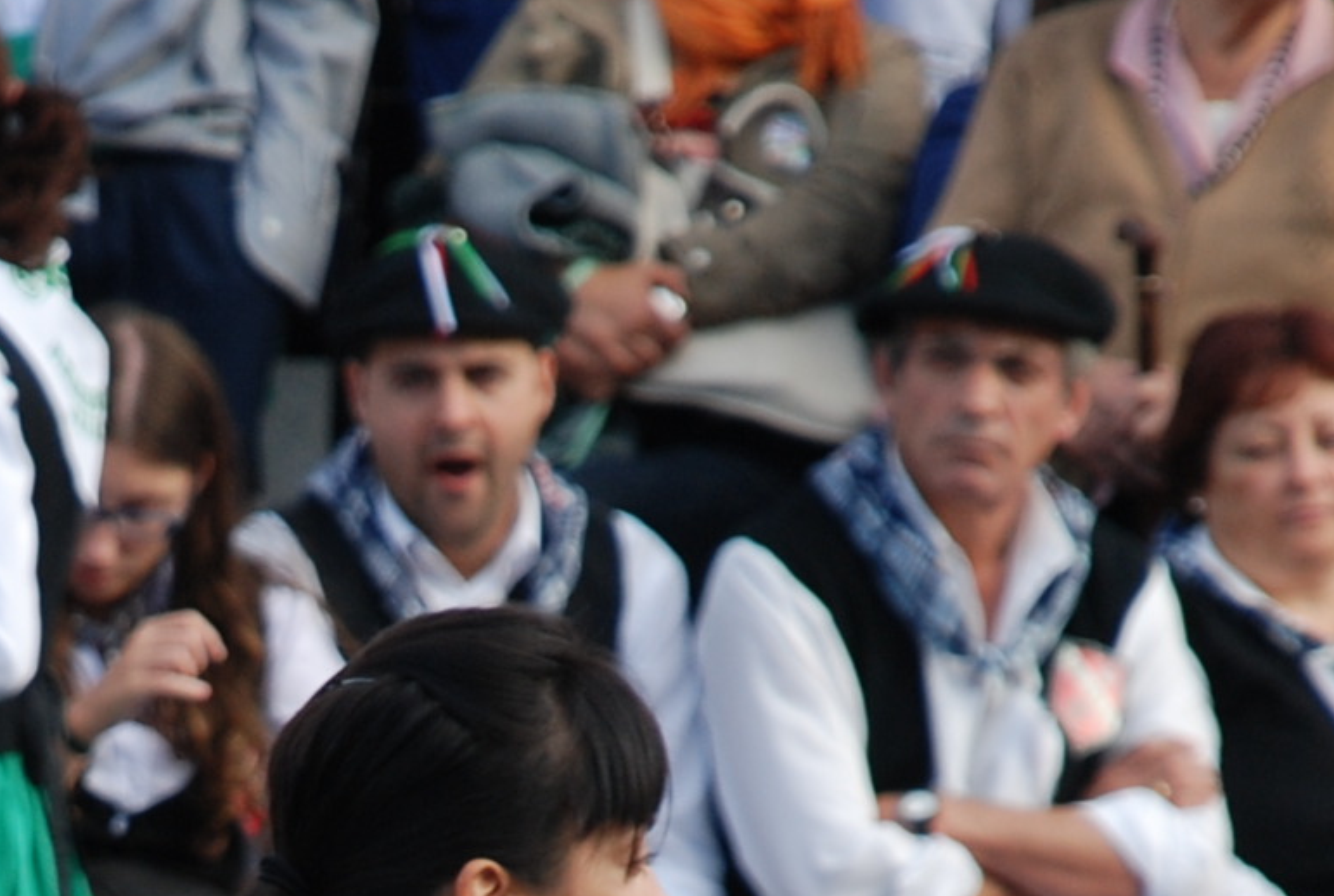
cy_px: 1323
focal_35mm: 676
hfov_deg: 3.0
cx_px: 88
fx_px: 25108
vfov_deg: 2.0
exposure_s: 1/125
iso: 200
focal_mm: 120
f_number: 5.6
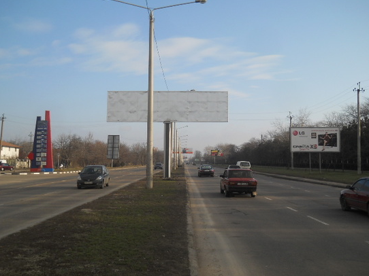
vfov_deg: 34.3
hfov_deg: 44.8
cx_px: 186
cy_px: 139
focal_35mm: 42
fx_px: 448
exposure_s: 1/320
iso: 80
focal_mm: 6.72
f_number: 5.5
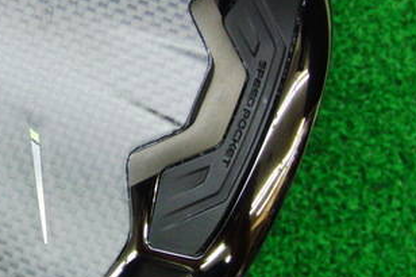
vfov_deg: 17.0
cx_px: 45
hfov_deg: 24.7
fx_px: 924
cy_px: 101
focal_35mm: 80
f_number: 3.6
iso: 400
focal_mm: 6.42
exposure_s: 1/40
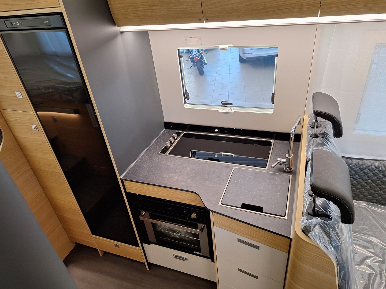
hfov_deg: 73.9
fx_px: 256
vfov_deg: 58.9
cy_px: 144
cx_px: 193
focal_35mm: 23
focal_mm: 5.54
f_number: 1.8
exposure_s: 1/50
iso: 80
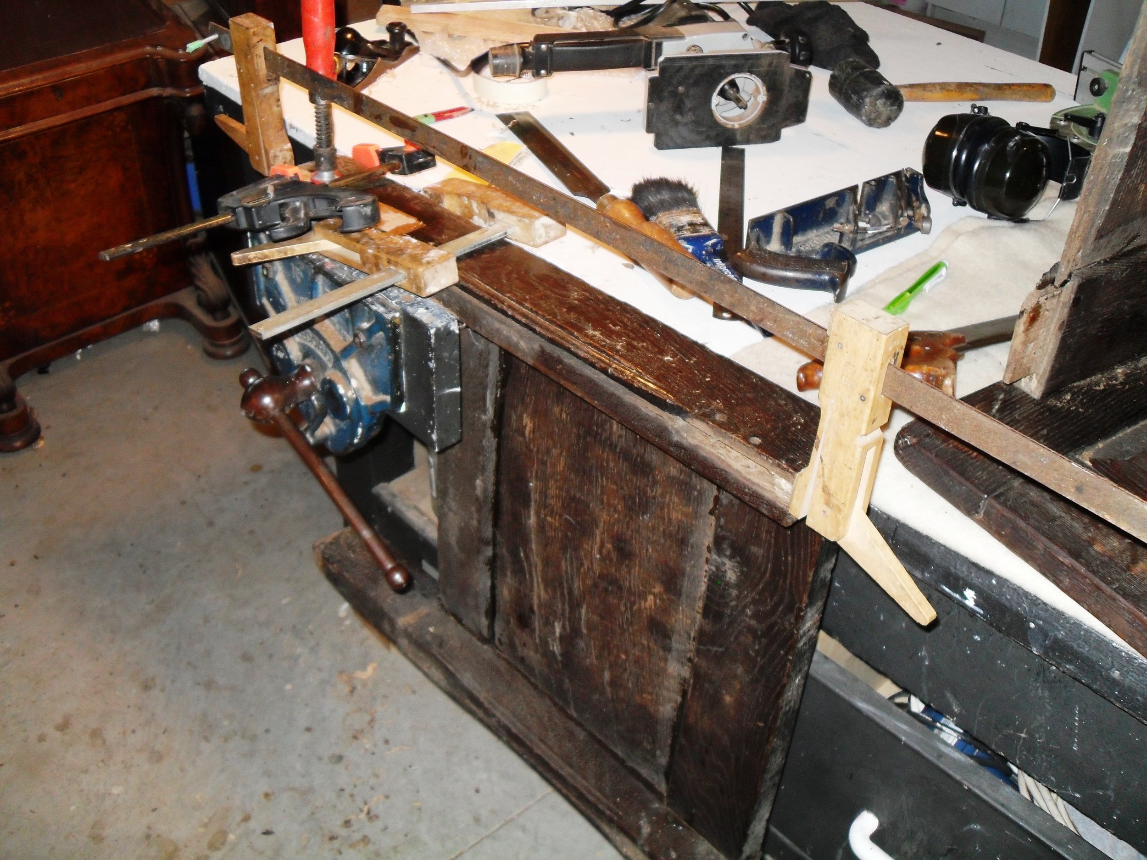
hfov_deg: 52.6
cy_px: 430
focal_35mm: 35
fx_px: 1160
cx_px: 574
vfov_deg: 40.7
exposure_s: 1/45
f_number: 2.8
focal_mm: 6.2
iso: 200
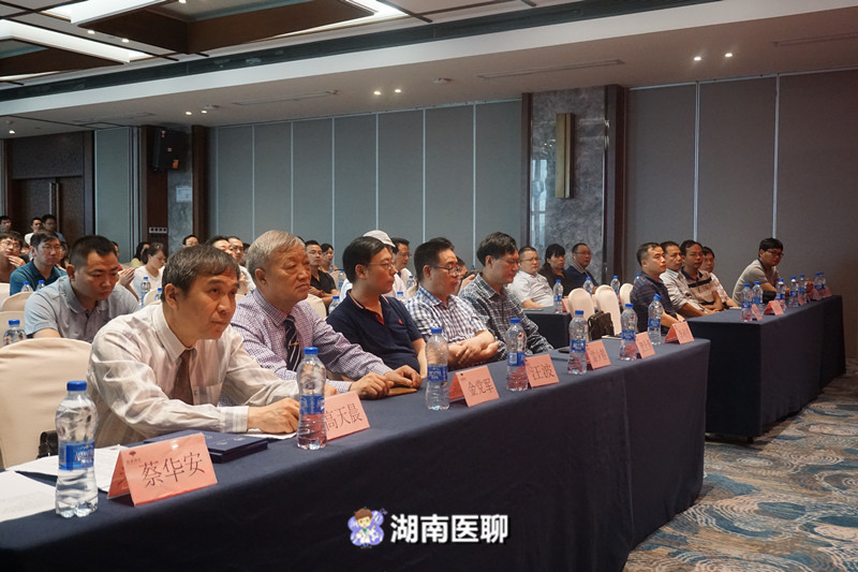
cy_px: 286
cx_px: 429
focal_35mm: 36
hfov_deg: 53.1
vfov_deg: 36.9
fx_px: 858
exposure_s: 1/160
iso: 2000
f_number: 4.5
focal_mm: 24
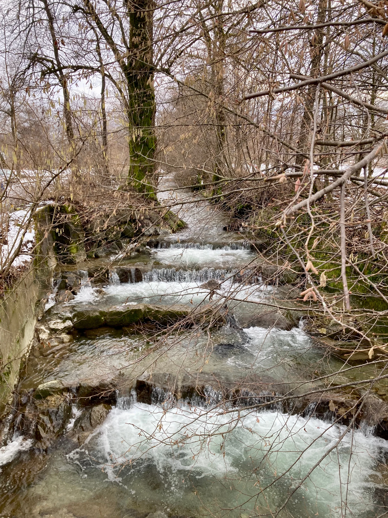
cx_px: 194
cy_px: 259
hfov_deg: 49.7
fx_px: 418
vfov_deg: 63.4
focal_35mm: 28
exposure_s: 1/121
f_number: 1.8
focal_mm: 3.99
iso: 32
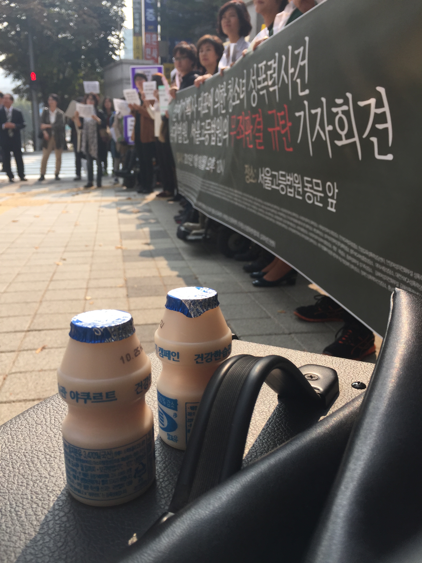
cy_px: 282
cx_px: 211
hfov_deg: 48.2
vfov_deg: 61.7
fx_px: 471
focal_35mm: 29
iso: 32
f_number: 2.2
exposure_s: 1/732
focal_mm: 4.15
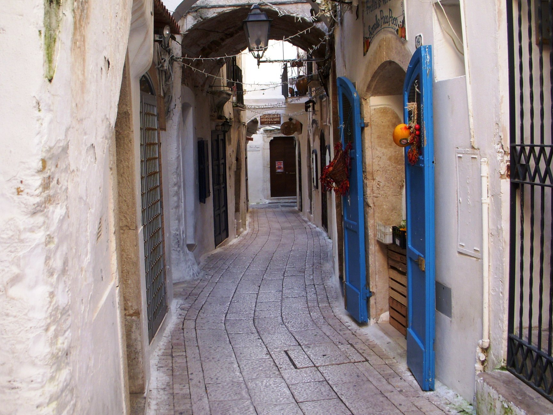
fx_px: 719
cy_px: 204
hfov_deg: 42.0
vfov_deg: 32.2
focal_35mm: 45
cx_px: 246
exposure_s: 1/30
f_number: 3.3
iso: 125
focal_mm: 6.3
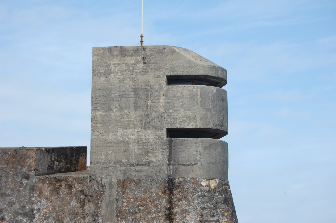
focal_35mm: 82
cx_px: 168
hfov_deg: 24.6
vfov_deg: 16.5
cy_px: 112
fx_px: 769
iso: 200
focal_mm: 55
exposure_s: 1/250
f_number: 10
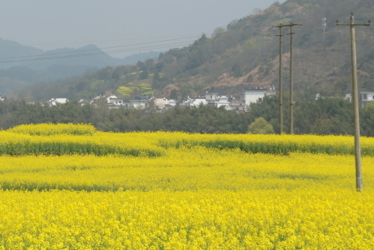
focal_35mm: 170
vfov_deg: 8.1
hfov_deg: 12.0
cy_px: 86
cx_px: 81
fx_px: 1767
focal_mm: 52
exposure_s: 1/350
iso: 160
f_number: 9.5
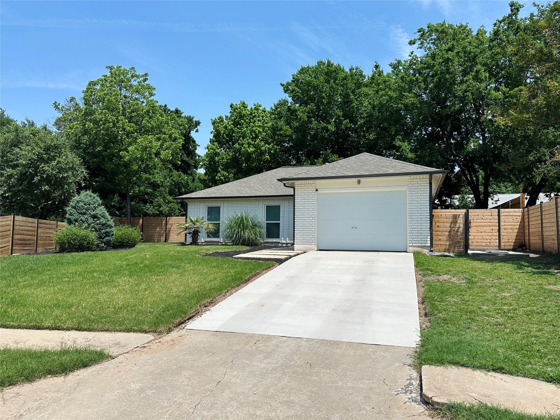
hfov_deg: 71.6
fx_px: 388
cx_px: 280
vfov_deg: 56.8
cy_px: 210
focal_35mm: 24
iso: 80
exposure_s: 1/6623
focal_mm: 6.86
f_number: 1.78
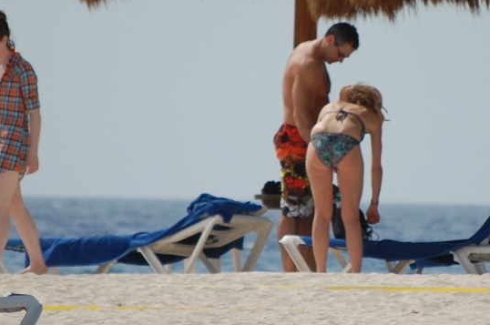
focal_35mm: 893
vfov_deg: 1.5
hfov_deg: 2.3
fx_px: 12136
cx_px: 337
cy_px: 153
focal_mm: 200
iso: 280
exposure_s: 1/2000
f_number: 5.6
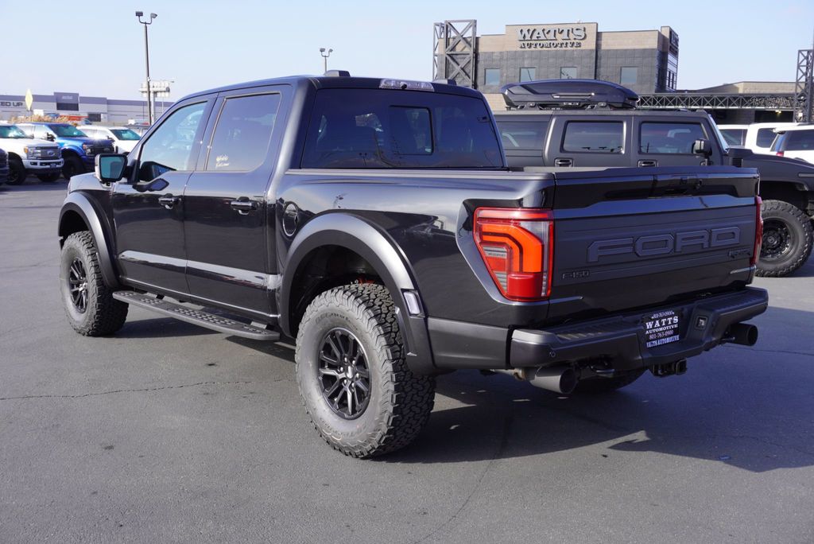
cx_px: 407
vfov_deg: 35.5
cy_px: 272
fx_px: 848
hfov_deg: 51.3
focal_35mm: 38
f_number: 8
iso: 100
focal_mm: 25
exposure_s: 1/100
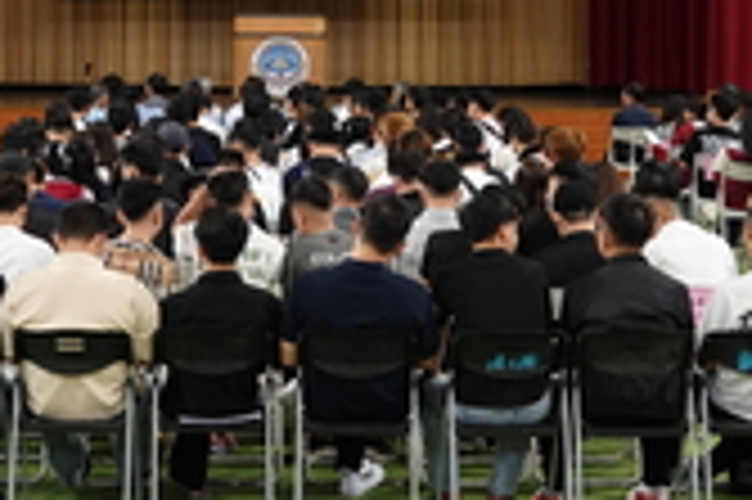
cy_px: 88
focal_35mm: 103
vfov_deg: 13.2
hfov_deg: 19.8
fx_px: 2149
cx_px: 234
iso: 400
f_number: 3.2
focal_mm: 15.73
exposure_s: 1/50
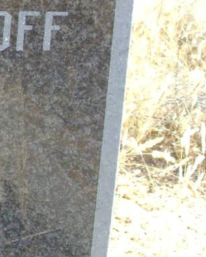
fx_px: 1325
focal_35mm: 174
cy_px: 35
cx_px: -182
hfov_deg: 8.5
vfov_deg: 11.0
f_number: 3.4
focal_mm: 9.2
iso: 160
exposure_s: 1/250
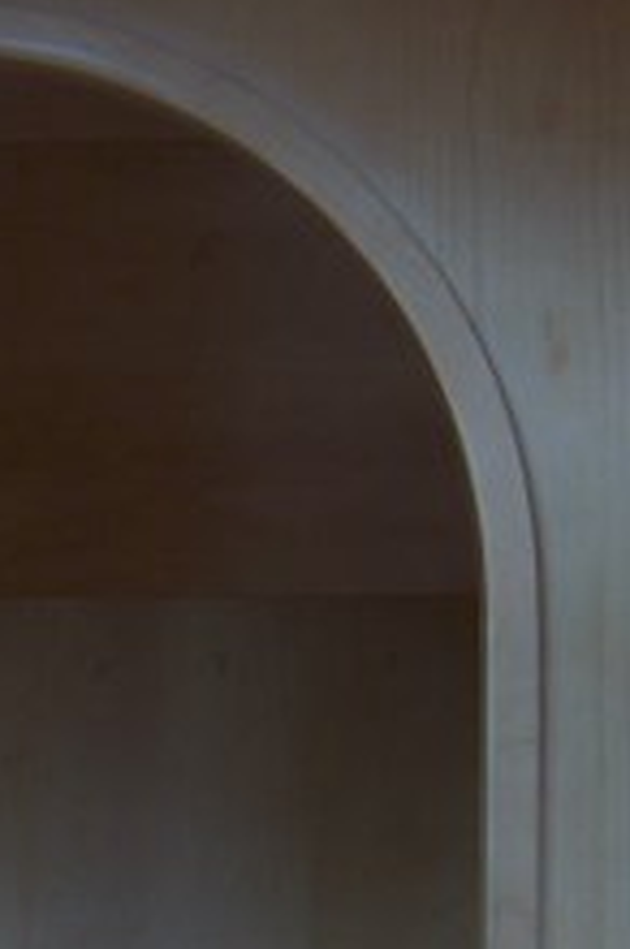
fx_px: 2212
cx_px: -37
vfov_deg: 23.6
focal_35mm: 84
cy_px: 858
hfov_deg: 15.8
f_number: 2.8
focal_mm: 7.6
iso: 200
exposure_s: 1/84.5
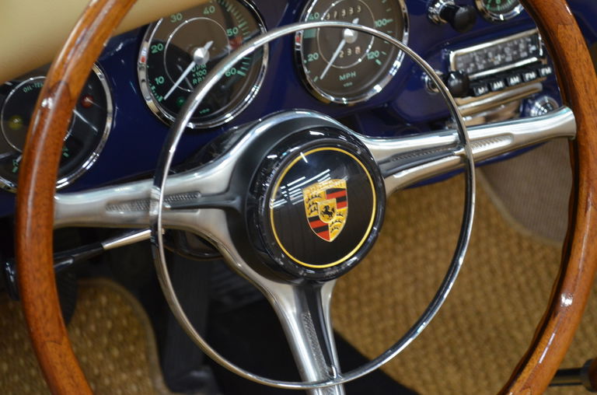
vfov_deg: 16.5
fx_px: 1365
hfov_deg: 24.7
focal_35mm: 82
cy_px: 198
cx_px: 298
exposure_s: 1/30
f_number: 5.6
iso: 1400
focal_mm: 55
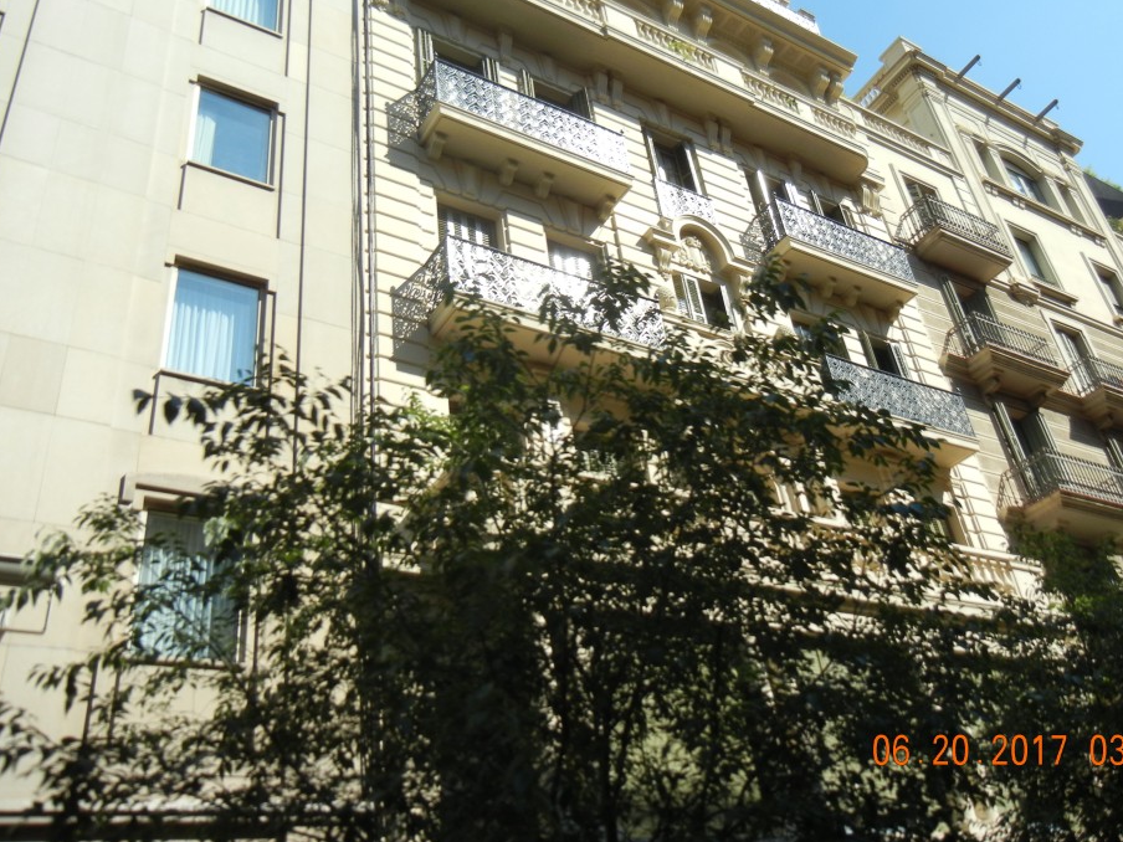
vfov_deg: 41.7
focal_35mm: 34
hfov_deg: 53.8
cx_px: 627
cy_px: 373
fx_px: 1103
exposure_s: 1/258
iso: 160
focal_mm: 5.4
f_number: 7
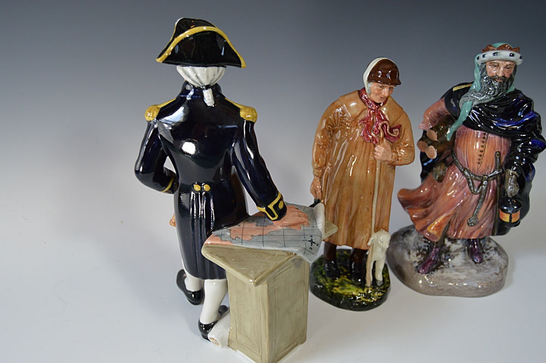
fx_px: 500
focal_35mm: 33
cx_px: 273
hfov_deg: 57.3
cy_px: 182
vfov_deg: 39.9
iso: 400
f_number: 5
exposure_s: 1/100
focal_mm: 22
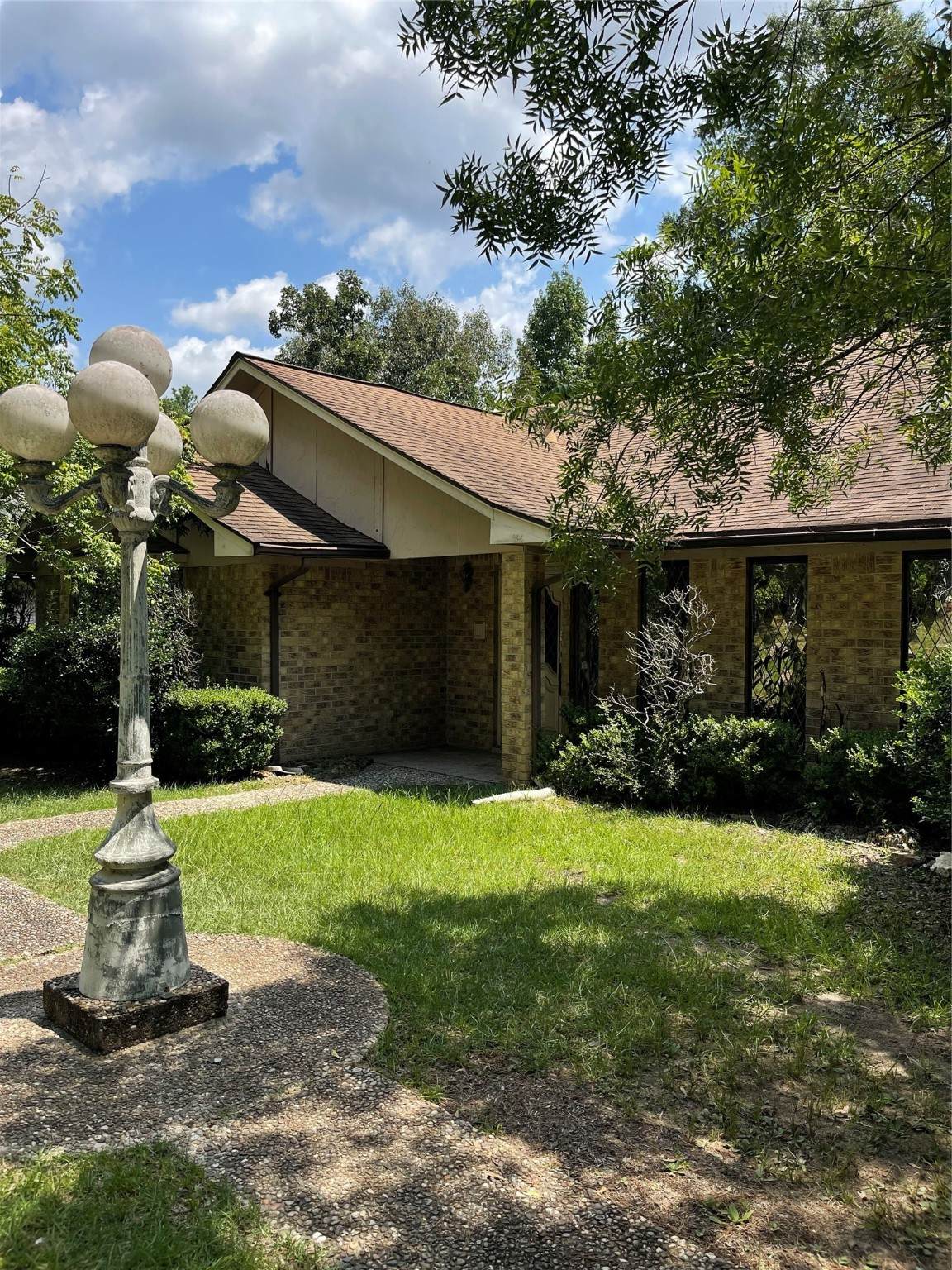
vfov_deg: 69.4
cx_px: 476
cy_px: 635
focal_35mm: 25
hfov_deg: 54.9
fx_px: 917
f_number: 1.6
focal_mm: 5.1
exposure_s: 1/2433
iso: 32
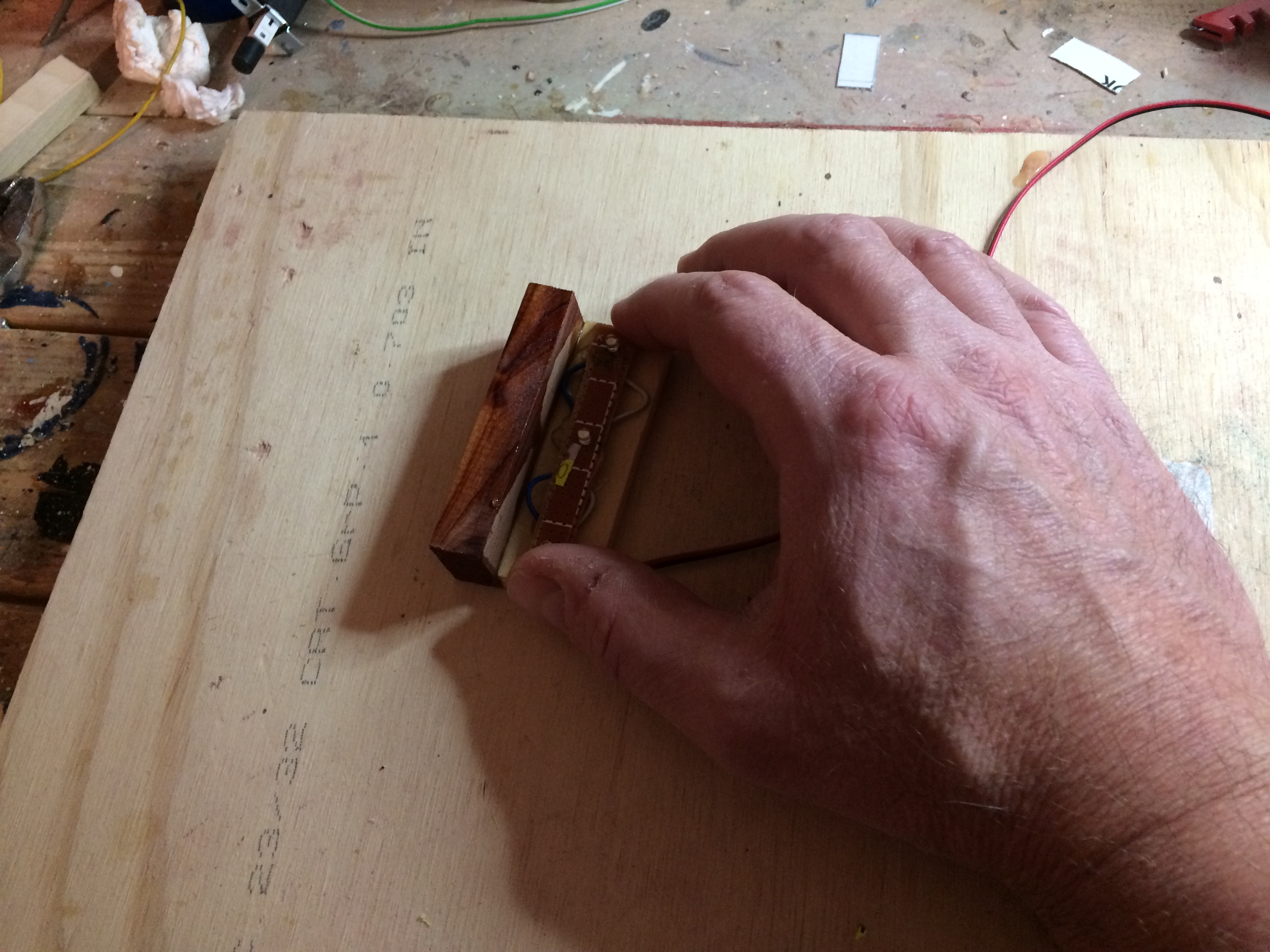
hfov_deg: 61.7
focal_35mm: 29
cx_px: 635
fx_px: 1064
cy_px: 476
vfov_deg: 48.2
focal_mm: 4.15
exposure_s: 1/30
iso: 160
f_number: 2.2
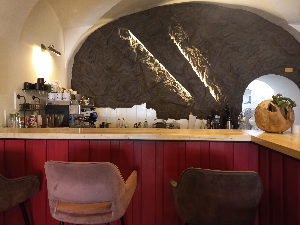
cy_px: 112
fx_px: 217
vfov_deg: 54.9
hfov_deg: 69.4
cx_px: 150
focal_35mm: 25
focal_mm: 4.6
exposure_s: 1/25
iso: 320
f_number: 1.8
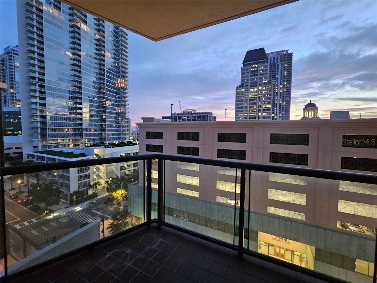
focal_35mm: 13
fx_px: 142
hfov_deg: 106.2
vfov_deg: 89.9
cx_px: 188
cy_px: 142
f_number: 2.2
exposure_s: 1/24
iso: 800
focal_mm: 2.2
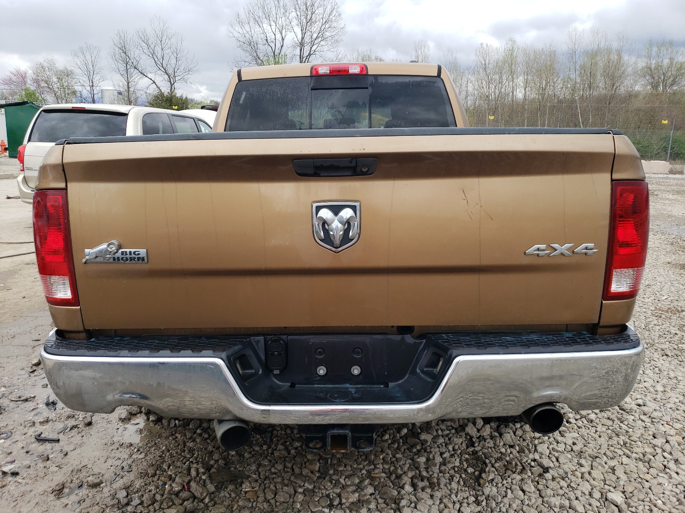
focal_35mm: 26
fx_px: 515
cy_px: 256
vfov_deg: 53.1
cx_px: 342
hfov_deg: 67.3
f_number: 1.5
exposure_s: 1/588
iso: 50
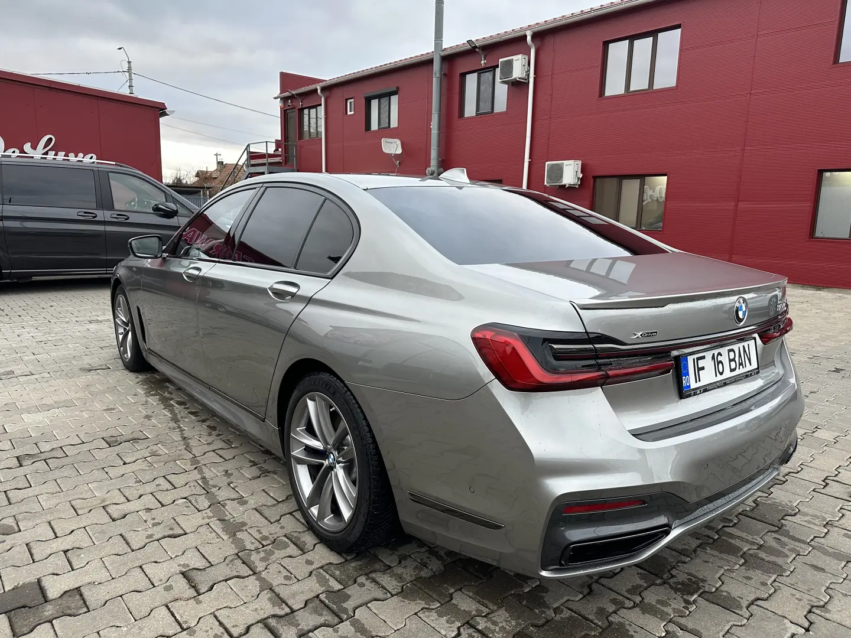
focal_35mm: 24
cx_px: 426
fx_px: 590
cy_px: 319
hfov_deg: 71.6
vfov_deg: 56.8
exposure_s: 1/121
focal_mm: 6.86
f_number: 1.78
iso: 200
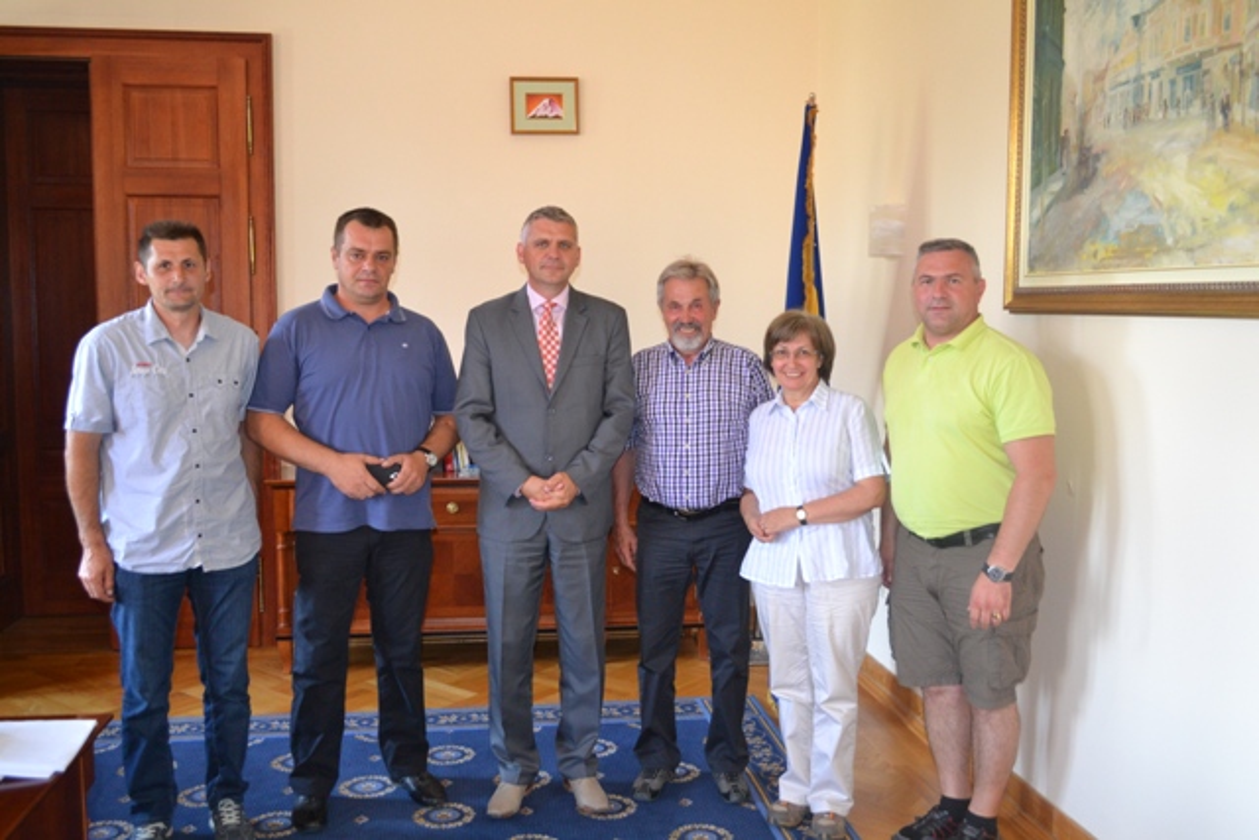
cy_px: 420
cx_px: 630
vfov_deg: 40.0
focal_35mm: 33
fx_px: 1154
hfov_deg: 57.2
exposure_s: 1/60
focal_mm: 22
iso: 1100
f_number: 3.8
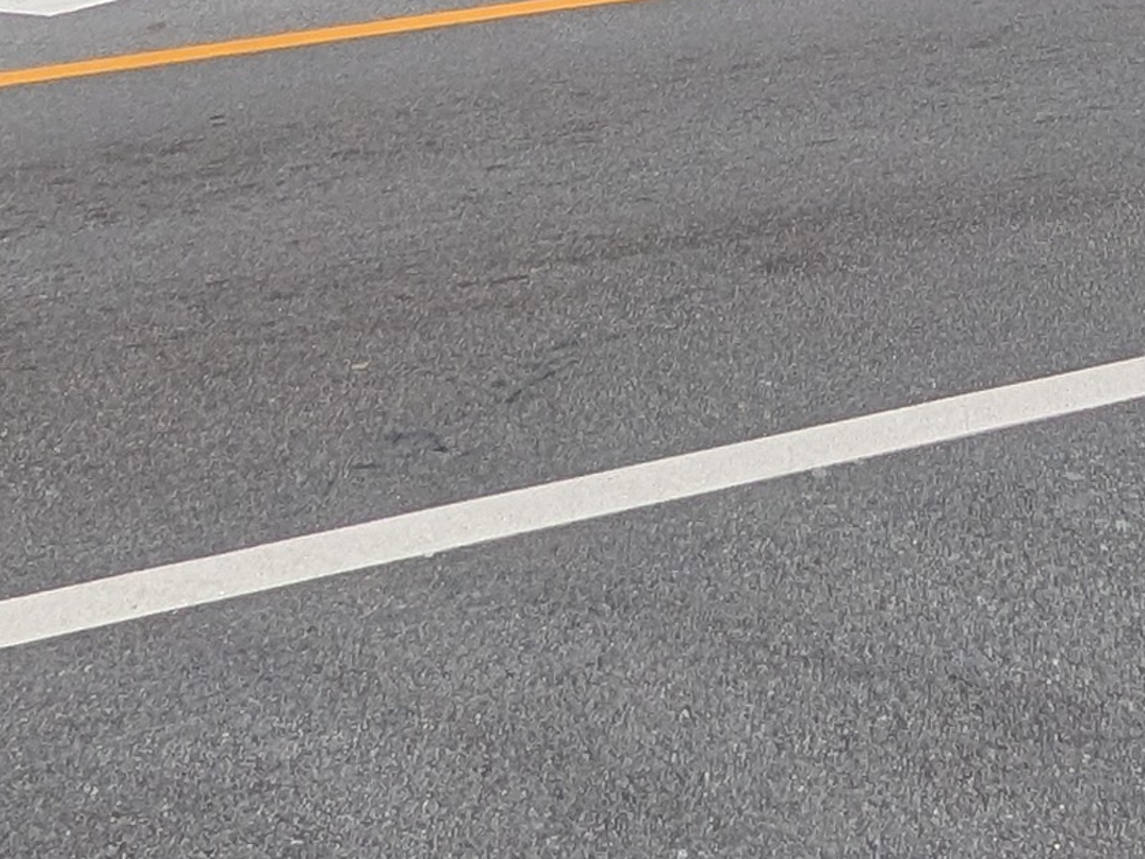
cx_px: 1088
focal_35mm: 62
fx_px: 2050
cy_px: -673
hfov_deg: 29.5
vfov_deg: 18.6
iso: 27
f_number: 2.2
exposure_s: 1/1229
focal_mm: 1.54
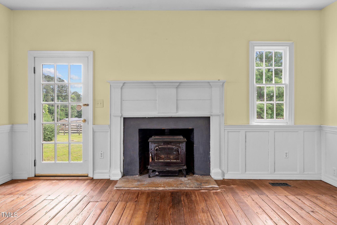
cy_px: 112
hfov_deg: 80.4
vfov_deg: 58.8
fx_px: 199
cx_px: 168
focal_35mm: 21
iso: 400
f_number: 8
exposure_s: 1/6
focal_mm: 21.3
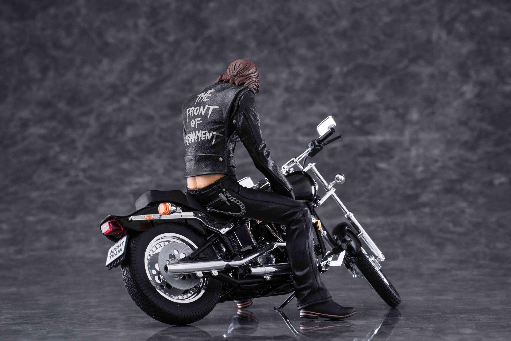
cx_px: 256
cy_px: 170
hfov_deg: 28.8
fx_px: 994
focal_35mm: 70
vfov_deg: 19.5
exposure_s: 1/125
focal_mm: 70
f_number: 14
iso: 64
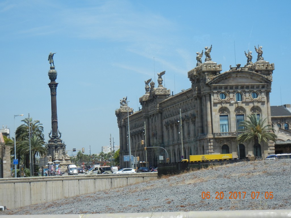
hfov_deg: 25.3
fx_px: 647
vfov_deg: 19.1
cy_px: 109
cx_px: 146
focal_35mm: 77
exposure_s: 1/942
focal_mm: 13.9
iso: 160
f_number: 4.3
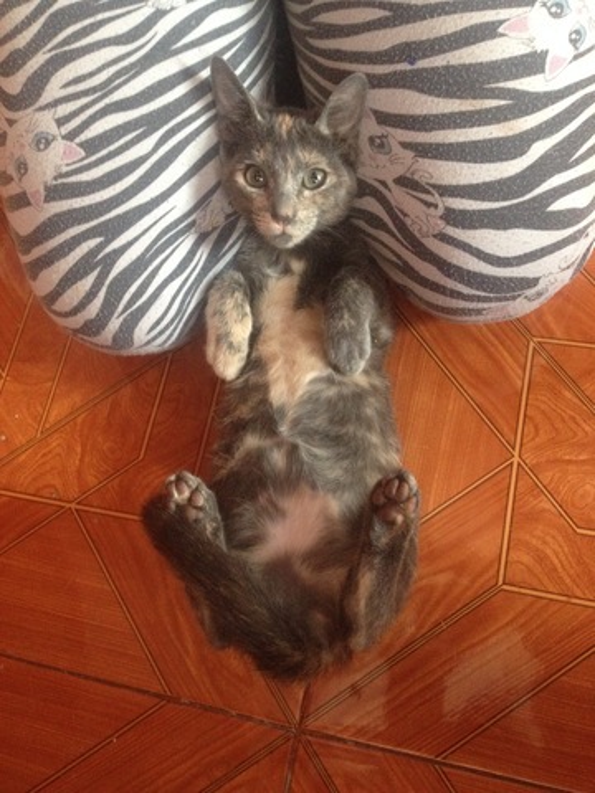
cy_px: 396
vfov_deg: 52.6
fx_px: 802
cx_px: 298
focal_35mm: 35
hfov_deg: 40.7
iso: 400
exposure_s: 1/20
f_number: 2.4
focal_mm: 4.28
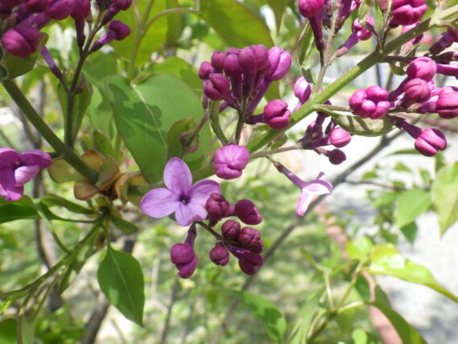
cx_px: 229
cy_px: 172
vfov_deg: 41.8
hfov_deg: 53.9
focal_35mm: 34
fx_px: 450
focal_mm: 6.1
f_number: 4.6
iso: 125
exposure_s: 1/200
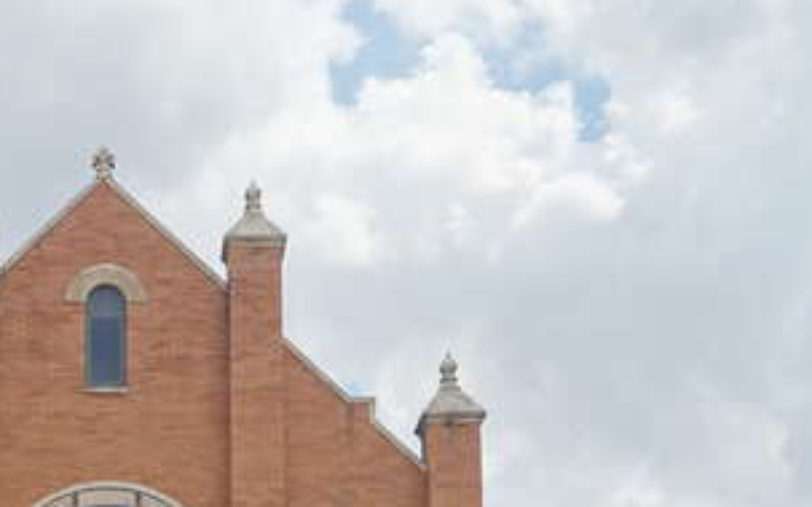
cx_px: 118
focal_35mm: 97
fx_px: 2145
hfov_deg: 21.1
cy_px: 688
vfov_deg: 12.9
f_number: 9
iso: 100
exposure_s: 1/160
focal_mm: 24
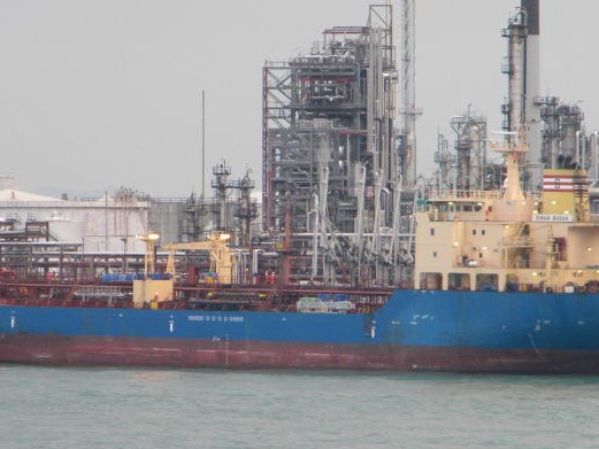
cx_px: 315
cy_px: 286
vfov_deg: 4.3
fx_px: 6006
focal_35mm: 347
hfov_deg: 5.7
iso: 192
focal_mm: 41
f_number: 5.4
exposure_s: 1/59.8
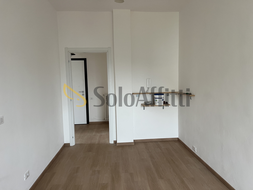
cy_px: 95
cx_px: 126
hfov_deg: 67.3
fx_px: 190
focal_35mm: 26
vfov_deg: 53.1
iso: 125
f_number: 1.5
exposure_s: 1/66
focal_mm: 5.7
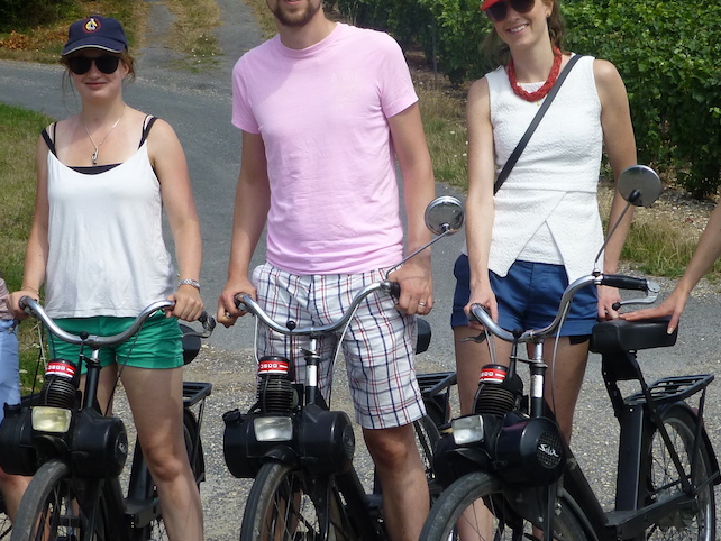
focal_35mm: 99
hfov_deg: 19.8
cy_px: 303
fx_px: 2063
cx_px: 383
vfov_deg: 14.9
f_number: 4.4
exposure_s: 1/800
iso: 100
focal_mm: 9
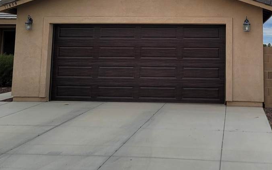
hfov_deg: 39.4
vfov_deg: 24.8
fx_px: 371
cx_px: 196
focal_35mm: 50
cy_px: 6
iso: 20
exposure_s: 1/189
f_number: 1.8
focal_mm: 7
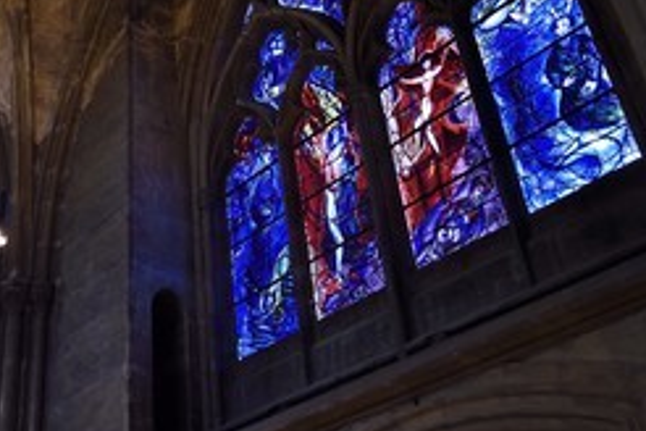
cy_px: 134
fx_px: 951
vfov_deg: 25.3
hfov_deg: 36.2
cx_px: 126
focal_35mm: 53
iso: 800
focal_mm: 31
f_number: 8
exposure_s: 1/6
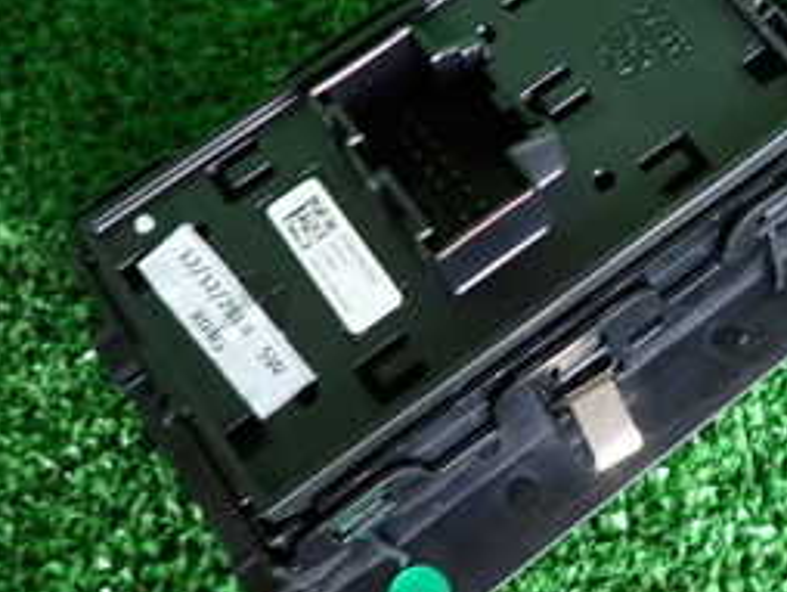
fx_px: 1343
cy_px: 198
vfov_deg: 24.7
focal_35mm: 59
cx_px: 607
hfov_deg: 32.0
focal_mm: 4.5
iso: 320
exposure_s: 1/30
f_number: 2
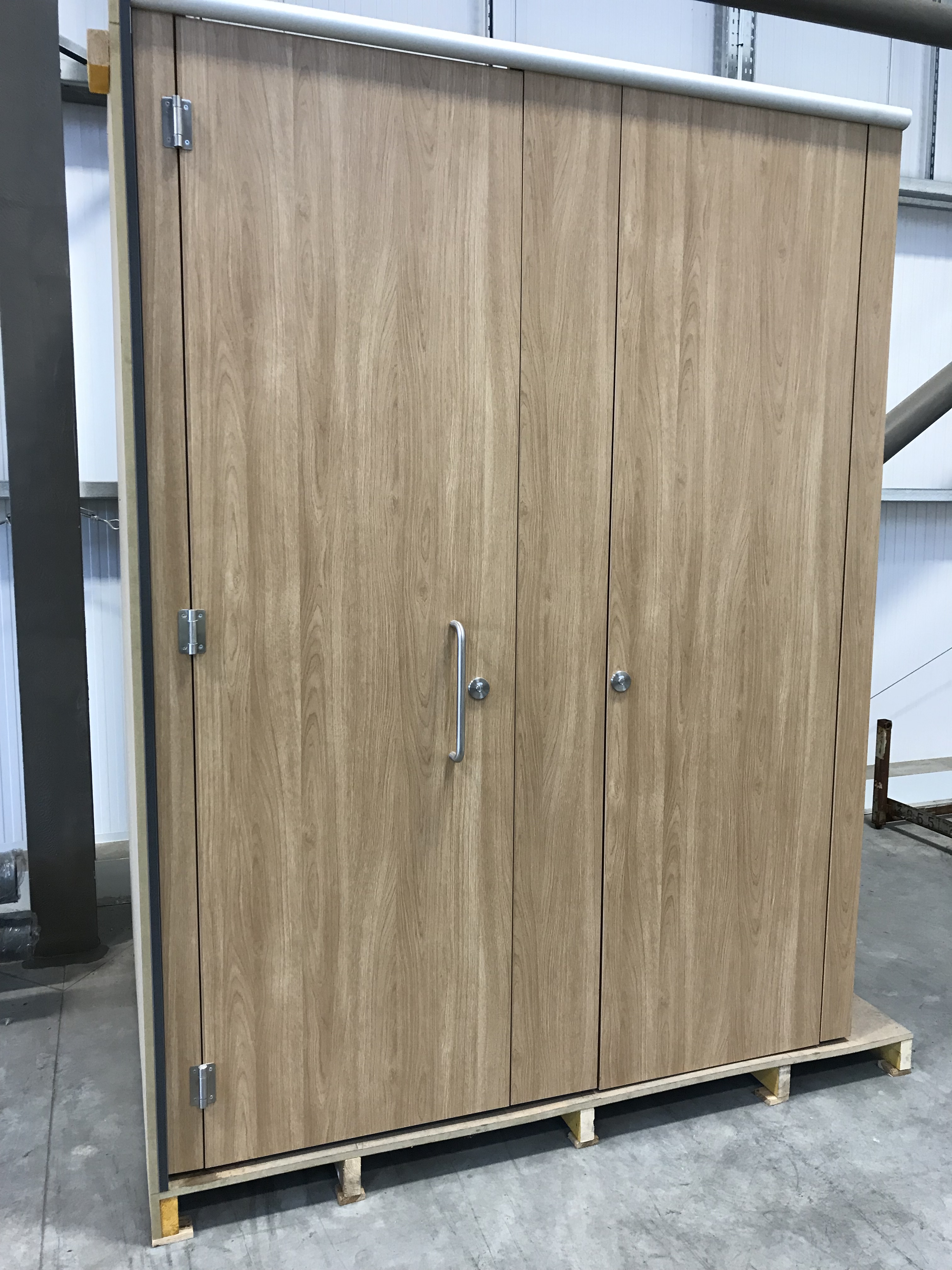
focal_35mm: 28
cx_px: 476
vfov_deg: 63.4
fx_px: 1027
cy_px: 635
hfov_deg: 49.7
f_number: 1.8
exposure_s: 1/20
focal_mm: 3.99
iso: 40
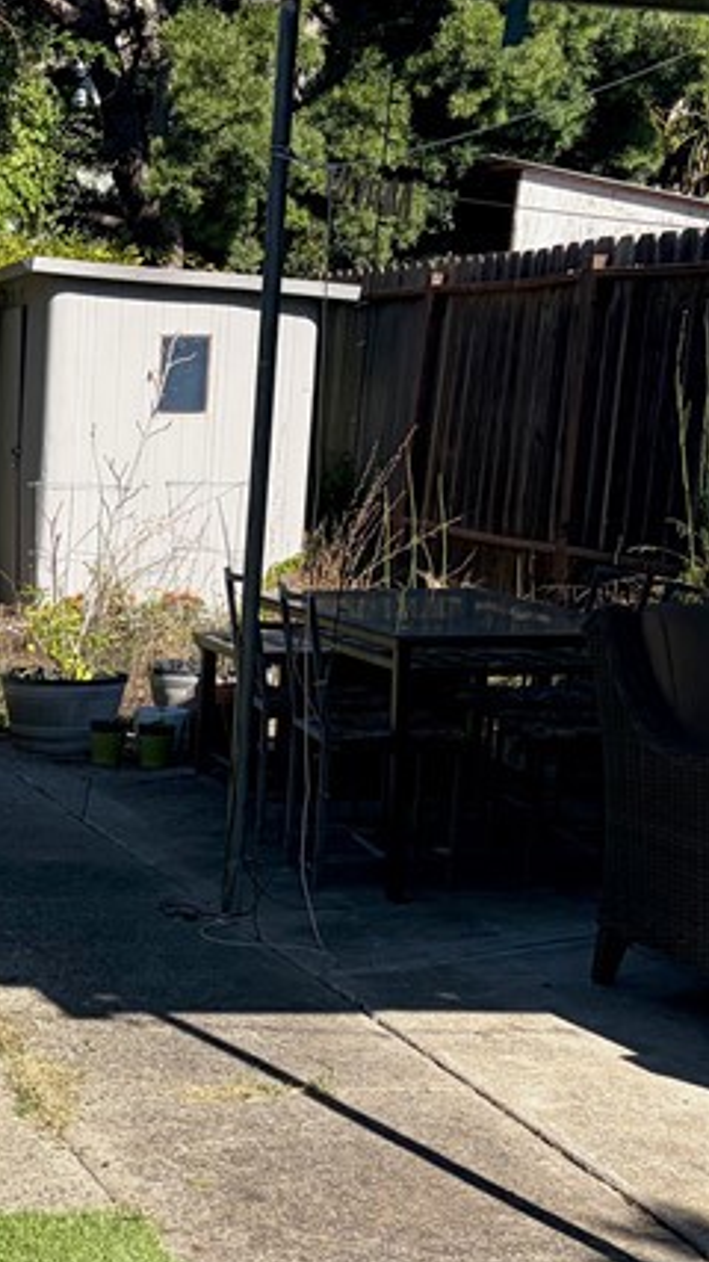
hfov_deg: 15.9
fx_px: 2274
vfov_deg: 30.8
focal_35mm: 68
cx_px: -437
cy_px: 848
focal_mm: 5.96
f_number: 1.6
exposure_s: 1/2639
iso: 50
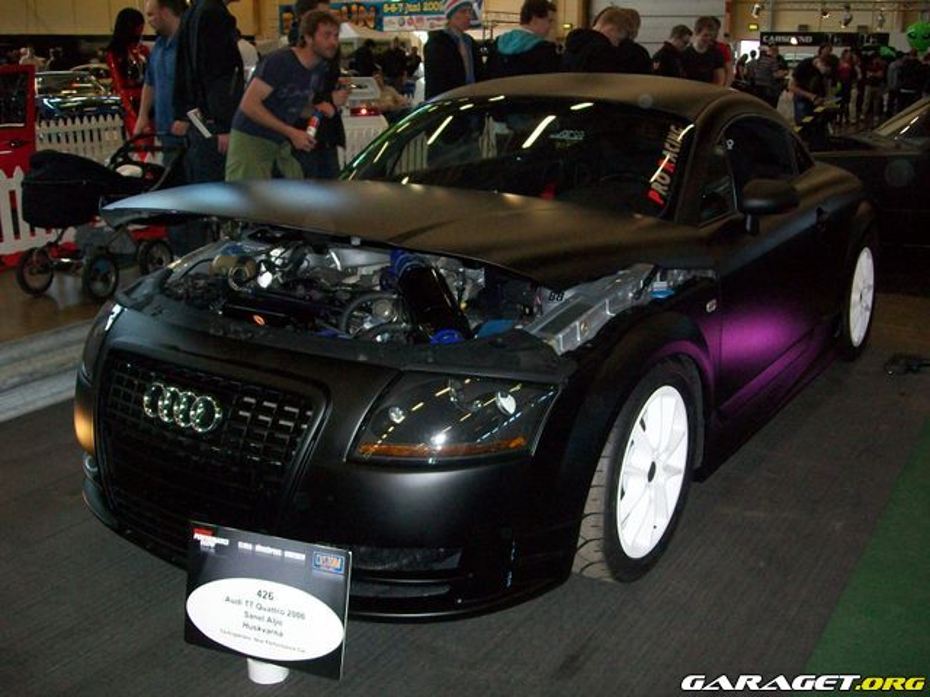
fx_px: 967
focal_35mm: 36
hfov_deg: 51.4
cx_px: 465
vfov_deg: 39.7
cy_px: 348
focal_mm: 6
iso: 200
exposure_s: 1/125
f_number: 2.7
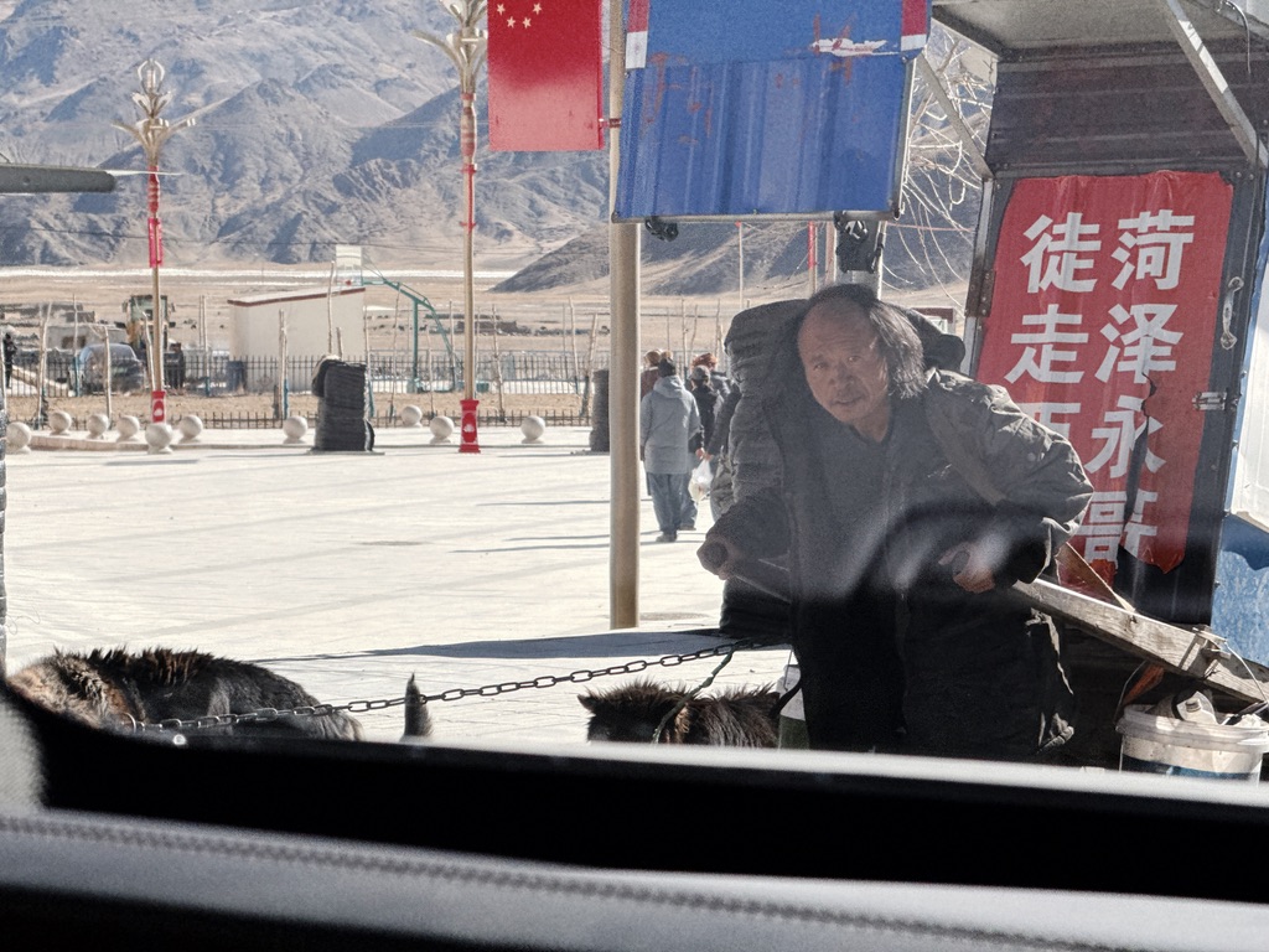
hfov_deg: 16.4
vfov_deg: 12.3
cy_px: 476
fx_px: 4399
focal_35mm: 120
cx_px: 634
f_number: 2.8
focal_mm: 15.66
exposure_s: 1/707
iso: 50
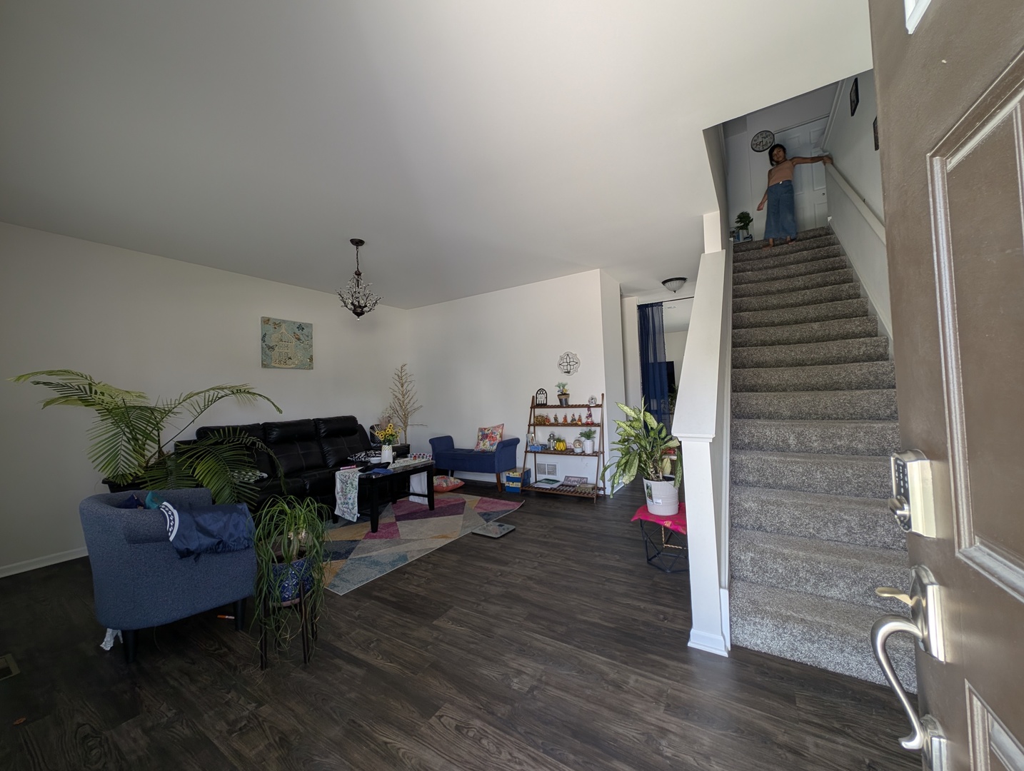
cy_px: 386
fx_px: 356
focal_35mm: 12
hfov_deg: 110.5
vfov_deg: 94.7
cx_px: 512
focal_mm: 2.23
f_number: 1.95
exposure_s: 1/31.1
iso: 38
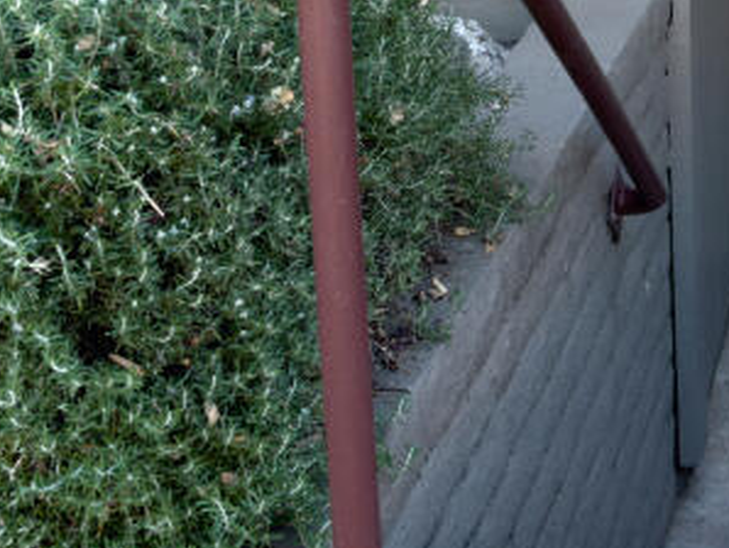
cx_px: 646
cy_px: 17
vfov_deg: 14.2
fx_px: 2171
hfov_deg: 18.8
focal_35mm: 103
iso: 80
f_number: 1.78
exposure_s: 1/121
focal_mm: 6.86
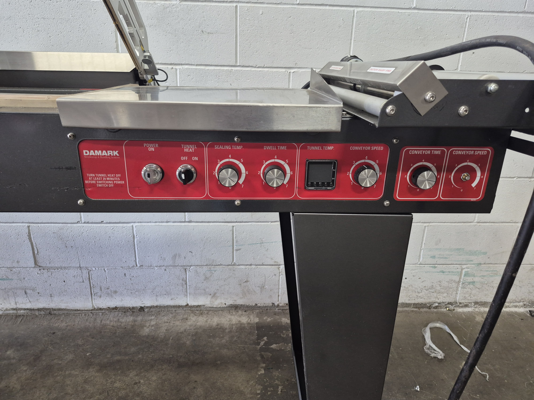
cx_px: 267
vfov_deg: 58.9
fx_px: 355
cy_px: 200
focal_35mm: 23
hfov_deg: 73.9
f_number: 1.8
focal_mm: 5.4
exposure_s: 1/120
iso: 320
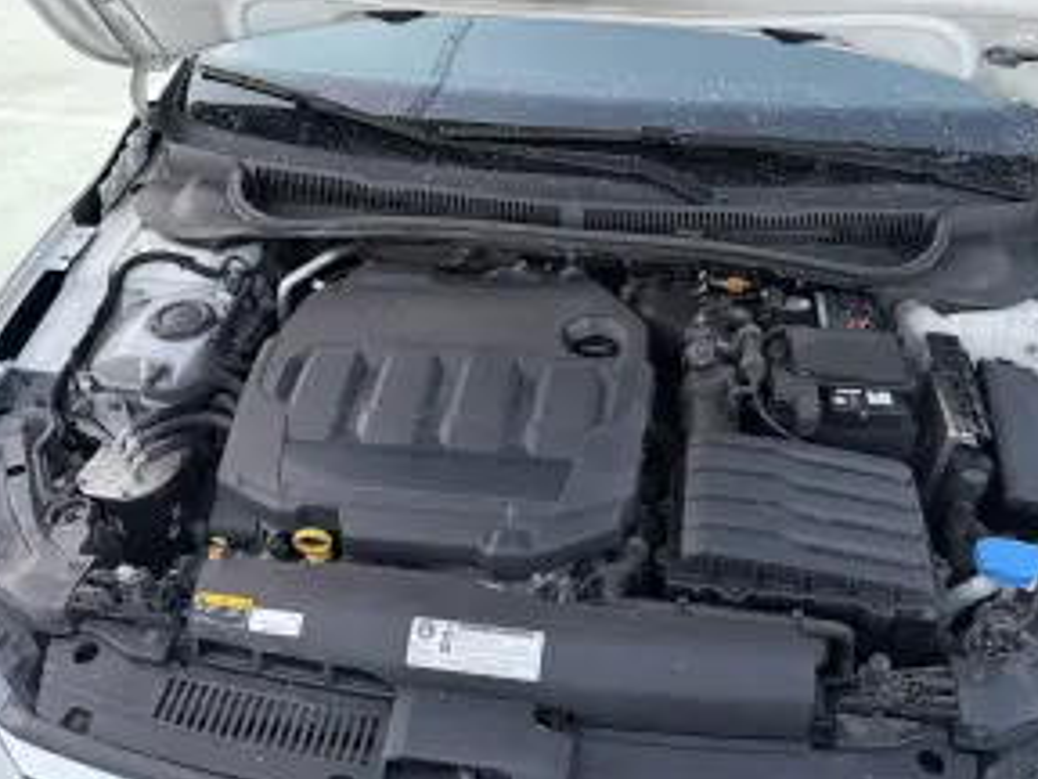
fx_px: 900
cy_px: 353
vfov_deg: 46.7
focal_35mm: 30
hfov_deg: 59.8
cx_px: 569
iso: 800
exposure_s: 1/33
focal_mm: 6.76
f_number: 1.78
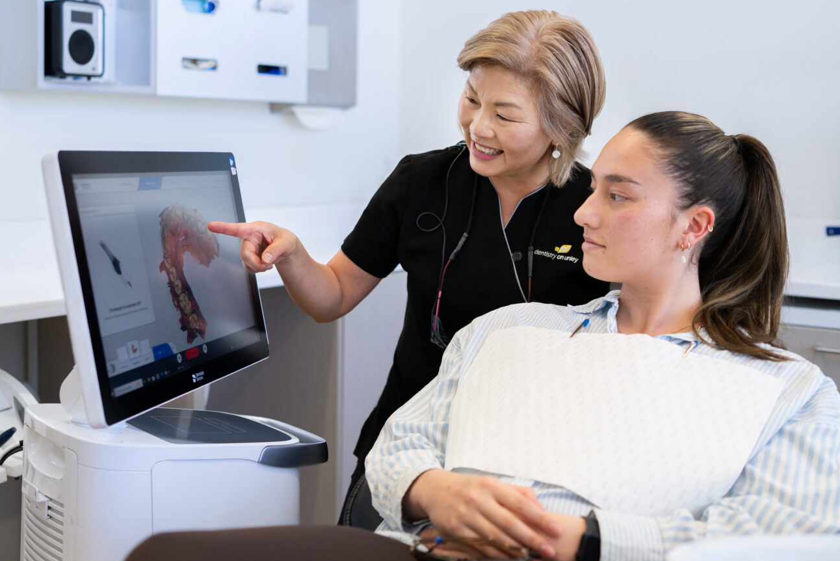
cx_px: 369
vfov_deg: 25.9
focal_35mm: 52
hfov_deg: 38.1
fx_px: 1214
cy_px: 185
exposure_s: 1/250
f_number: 2
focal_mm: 35
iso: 250
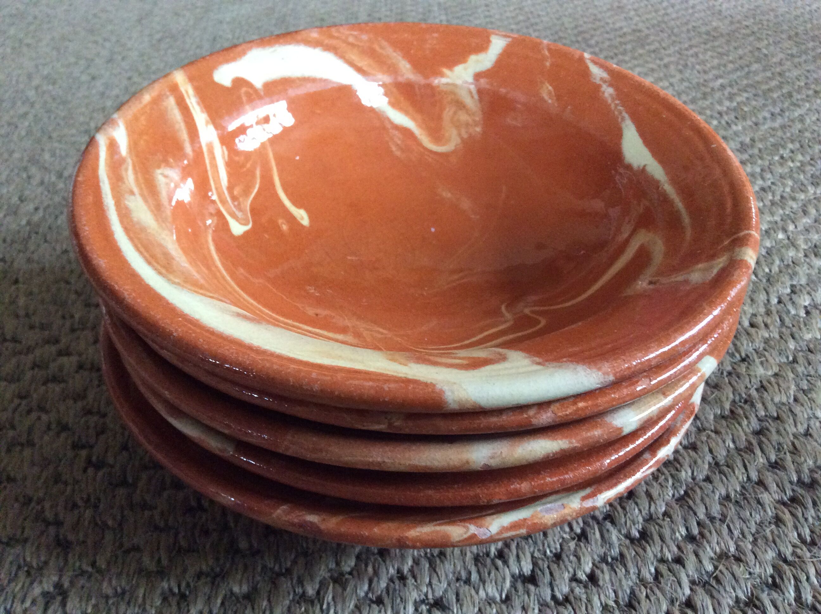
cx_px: 410
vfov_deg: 44.1
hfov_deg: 56.9
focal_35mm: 32
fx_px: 758
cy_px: 307
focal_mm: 3.3
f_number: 2.4
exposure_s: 1/25
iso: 320
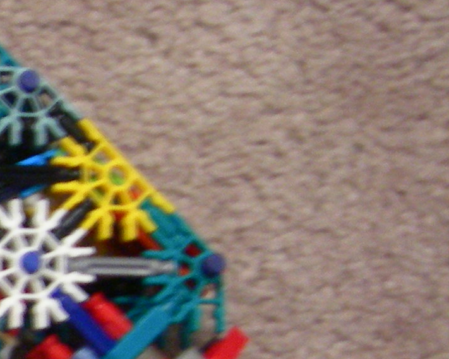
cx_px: -517
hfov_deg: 10.1
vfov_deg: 8.9
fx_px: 2299
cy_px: 367
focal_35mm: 173
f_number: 2.9
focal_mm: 8.5
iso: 200
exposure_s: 1/2
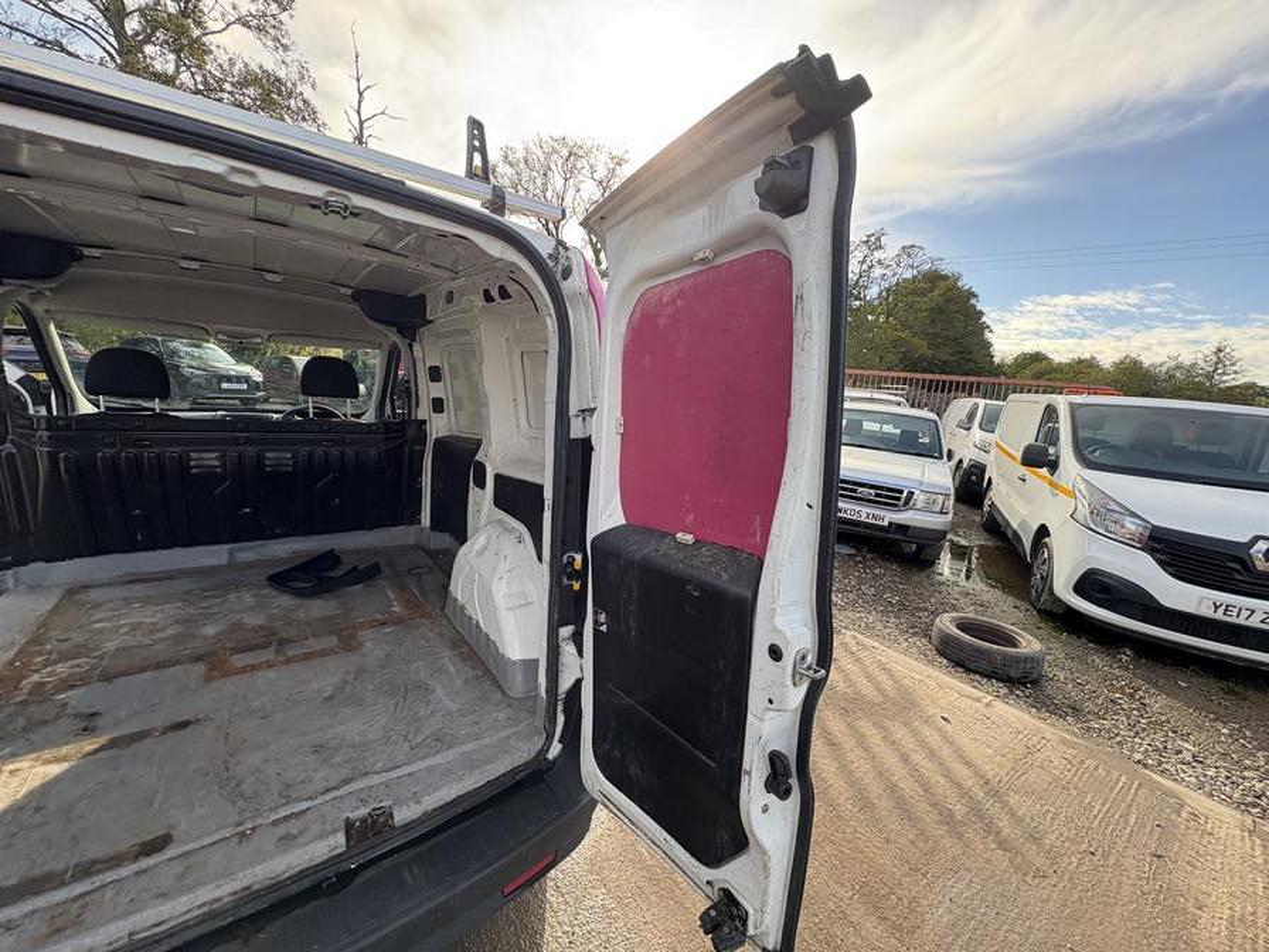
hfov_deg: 102.1
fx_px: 513
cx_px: 634
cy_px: 476
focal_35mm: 14
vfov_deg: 85.7
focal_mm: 2.22
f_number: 2.2
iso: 50
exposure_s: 1/226
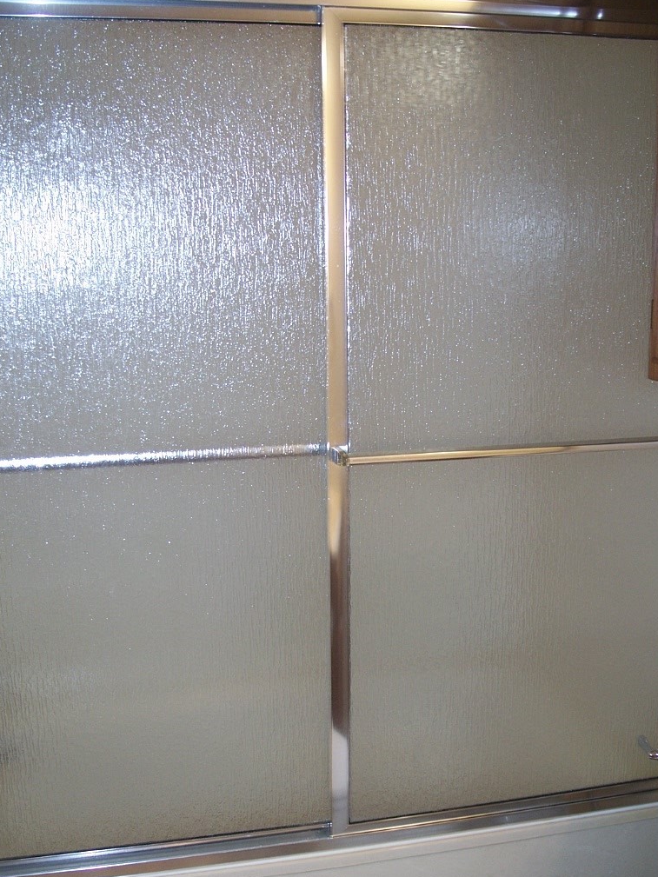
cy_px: 505
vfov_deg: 42.8
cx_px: 321
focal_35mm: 44
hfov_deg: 32.9
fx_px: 1115
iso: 125
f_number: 2.8
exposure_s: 1/60
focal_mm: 7.8
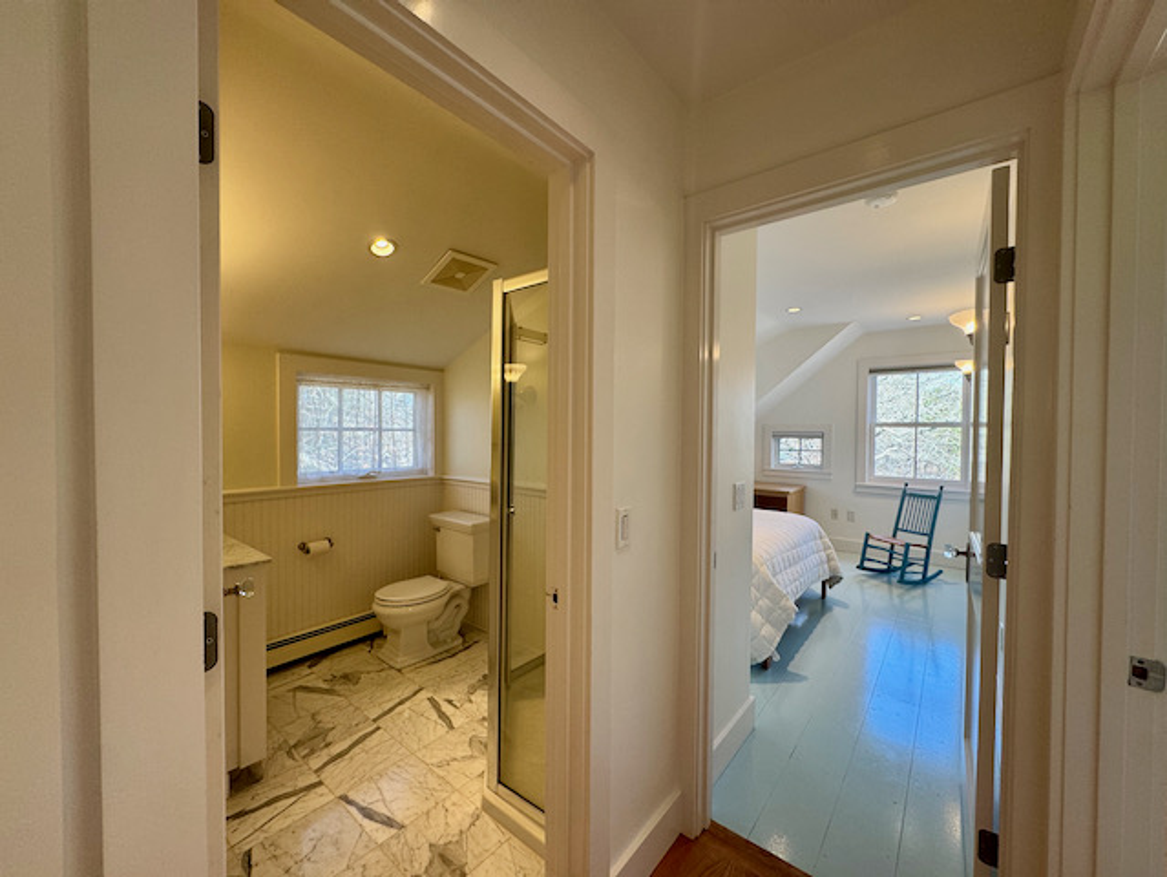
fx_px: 472
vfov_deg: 85.7
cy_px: 438
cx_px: 584
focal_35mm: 14
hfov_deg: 102.0
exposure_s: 1/120
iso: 125
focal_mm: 2.22
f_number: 2.2
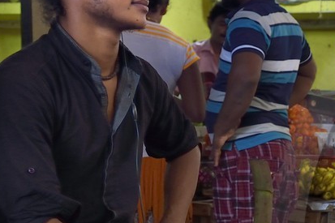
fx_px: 1116
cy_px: 259
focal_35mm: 120
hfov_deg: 14.9
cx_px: 601
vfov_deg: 11.2
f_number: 4.5
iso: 1250
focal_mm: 31
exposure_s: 1/60
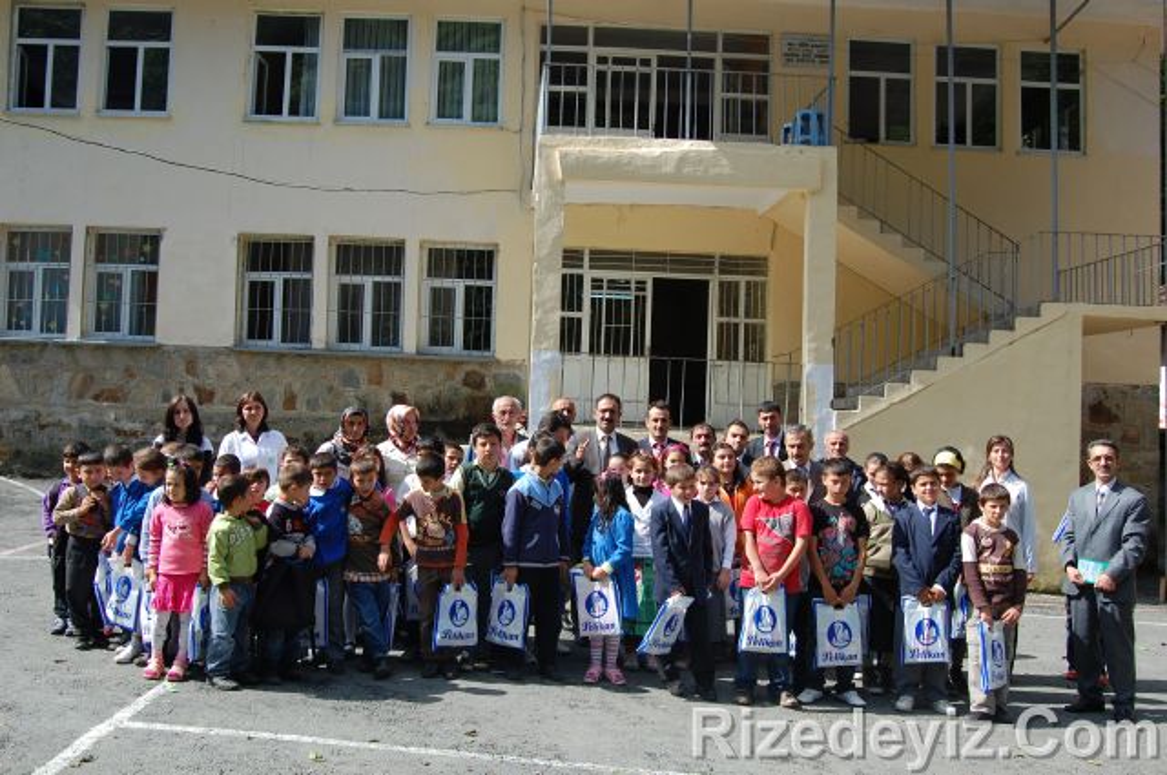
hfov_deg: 57.3
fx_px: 1068
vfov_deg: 39.9
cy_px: 388
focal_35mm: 33
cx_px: 584
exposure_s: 1/250
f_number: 8
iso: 200
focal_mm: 22
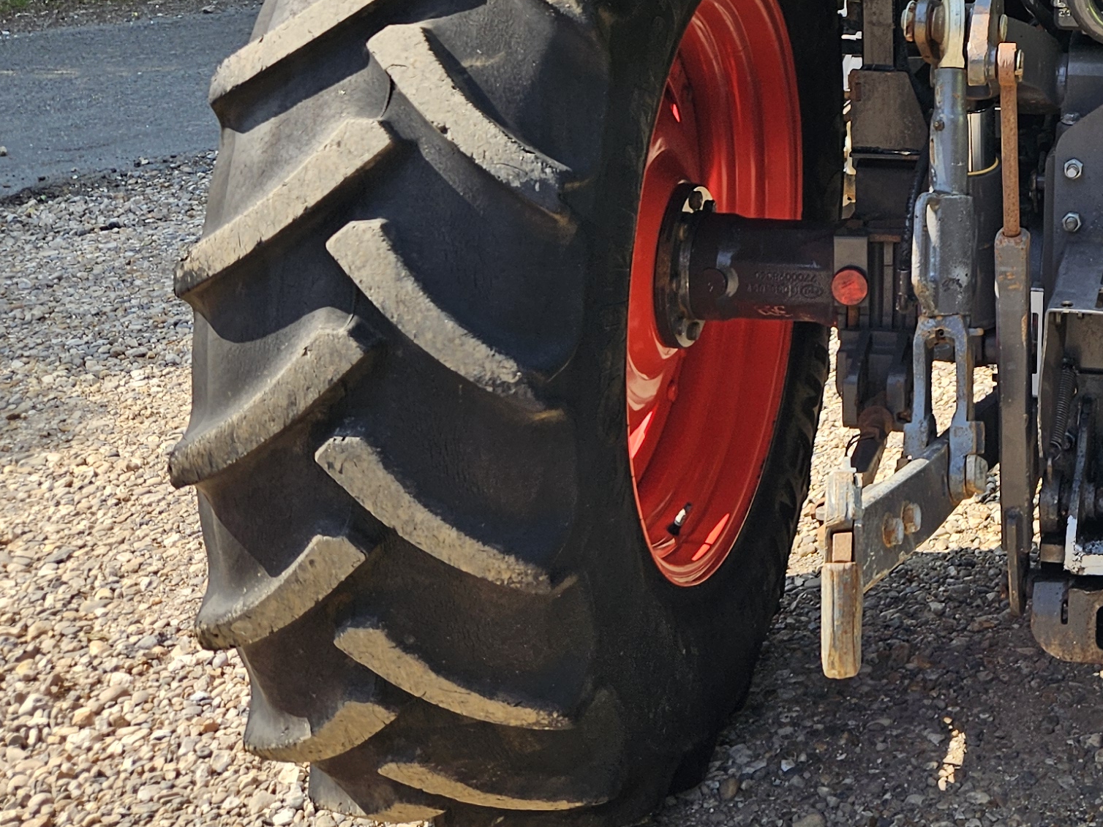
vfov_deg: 22.9
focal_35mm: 61
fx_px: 1944
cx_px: 1181
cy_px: -33
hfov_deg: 29.0
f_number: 1.8
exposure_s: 1/577
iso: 25
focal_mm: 5.4
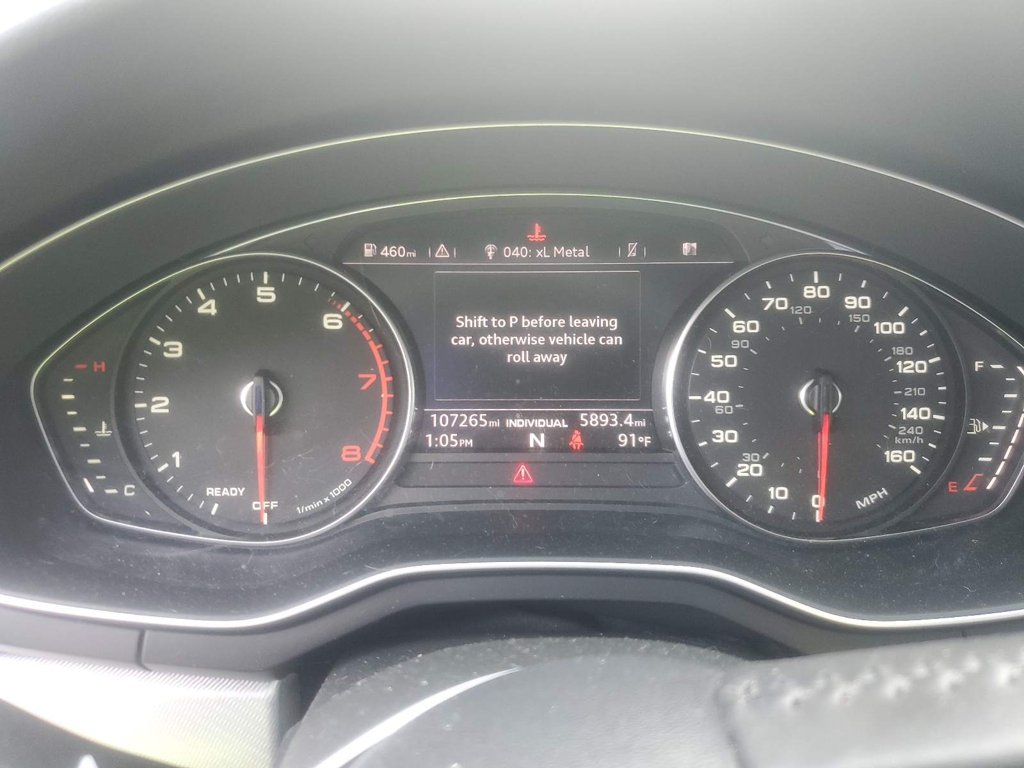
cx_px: 512
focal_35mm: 26
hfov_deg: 67.3
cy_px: 384
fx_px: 769
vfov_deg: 53.1
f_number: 1.5
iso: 86
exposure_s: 1/60.2
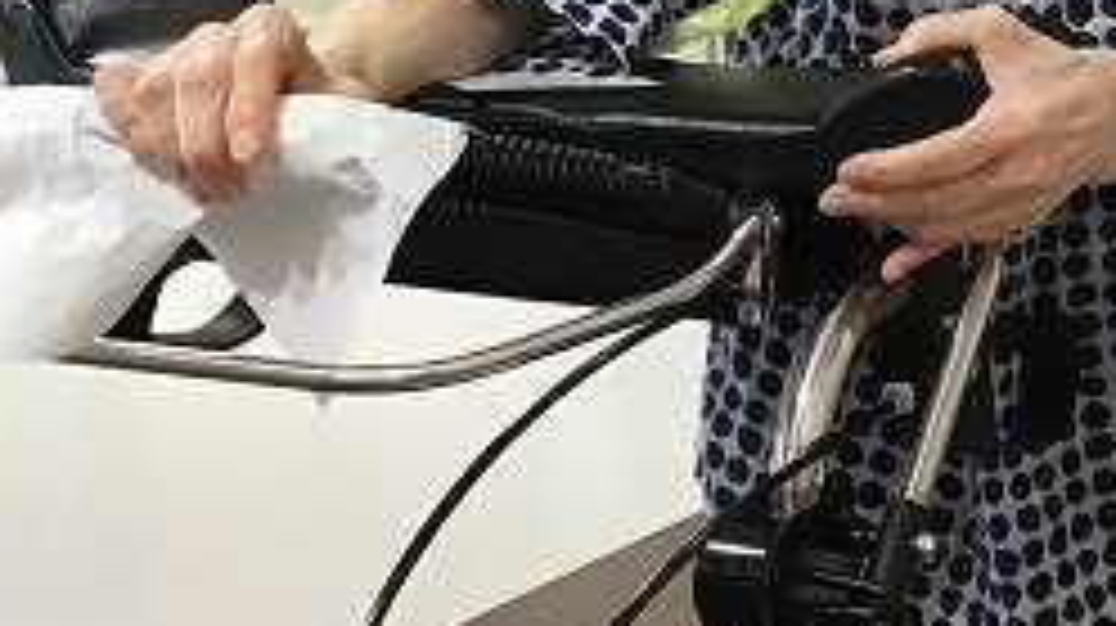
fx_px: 2631
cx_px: 988
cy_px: -41
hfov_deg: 23.4
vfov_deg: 13.3
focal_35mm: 89
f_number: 2.4
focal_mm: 3.3
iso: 80
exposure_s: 1/30
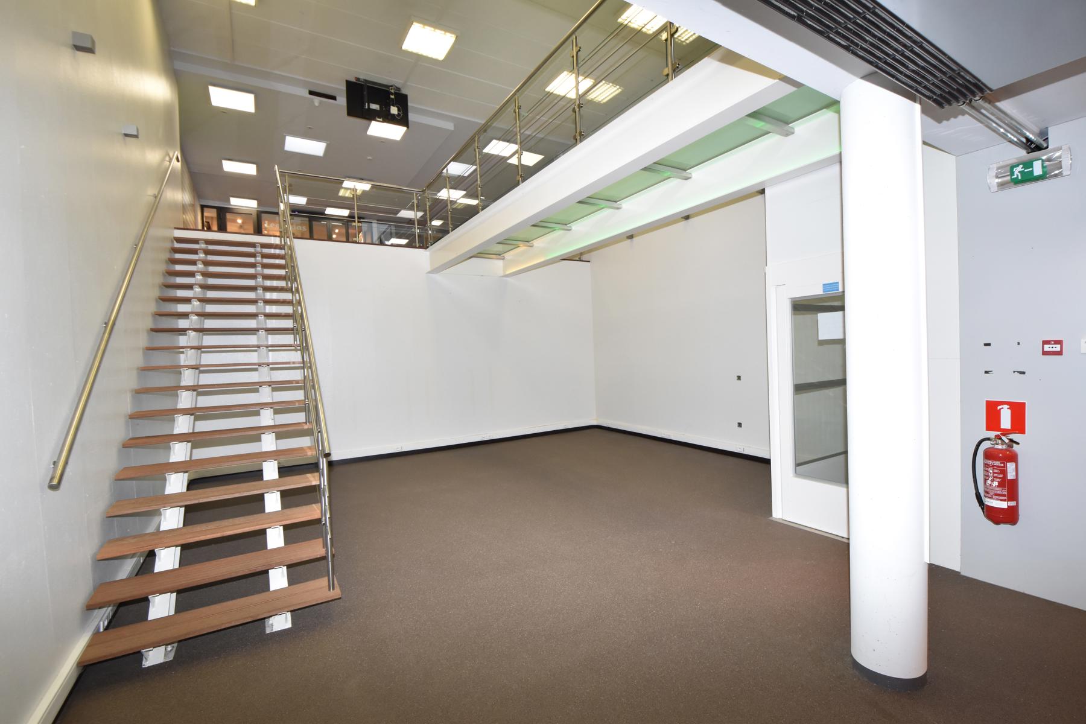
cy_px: 362
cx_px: 543
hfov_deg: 100.4
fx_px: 452
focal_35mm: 15
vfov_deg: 77.3
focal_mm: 10
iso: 800
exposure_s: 1/60
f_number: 8
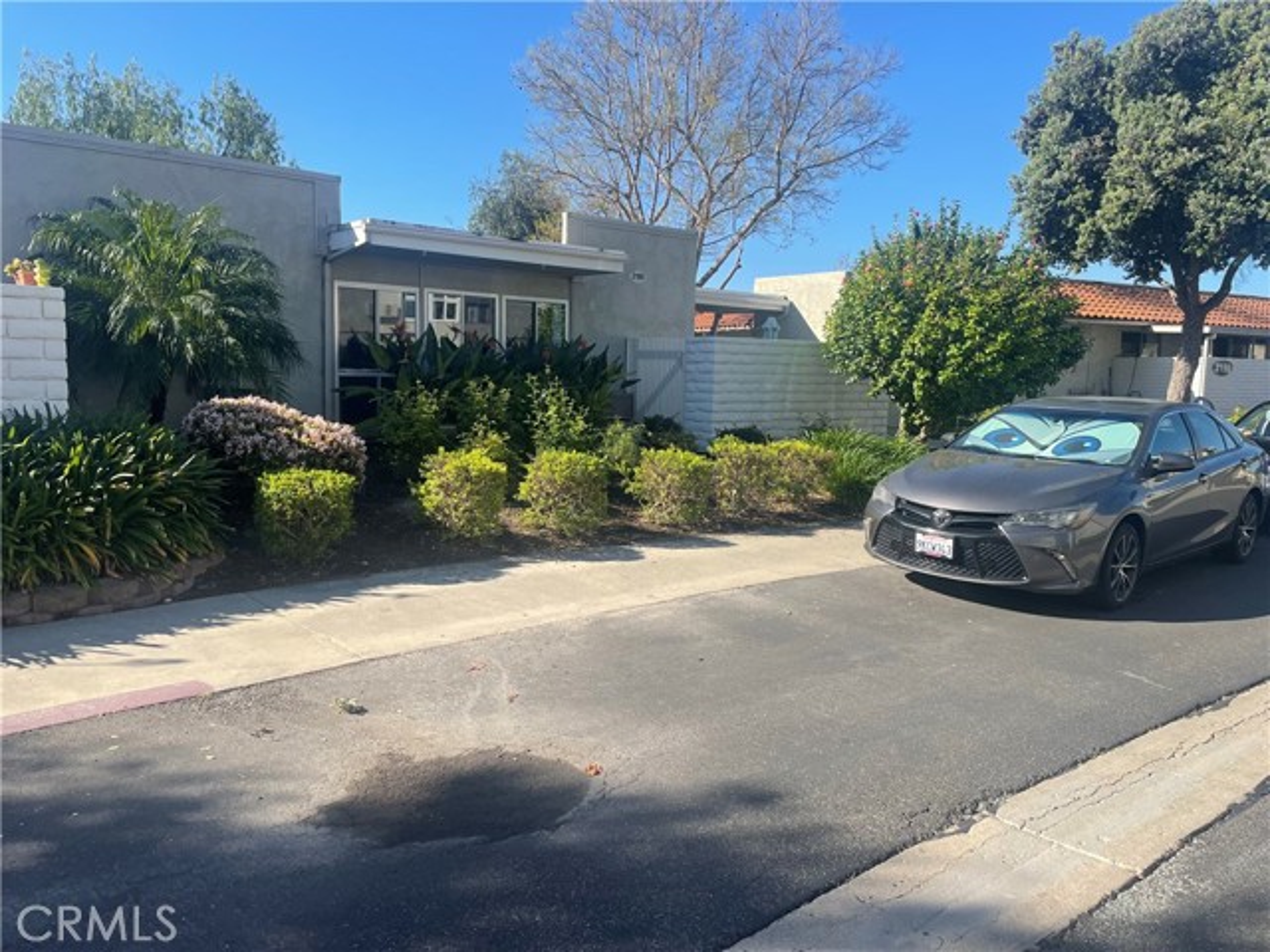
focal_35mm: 26
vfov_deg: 53.1
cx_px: 635
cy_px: 476
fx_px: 954
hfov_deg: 67.3
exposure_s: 1/1855
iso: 32
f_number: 1.6
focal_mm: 4.2
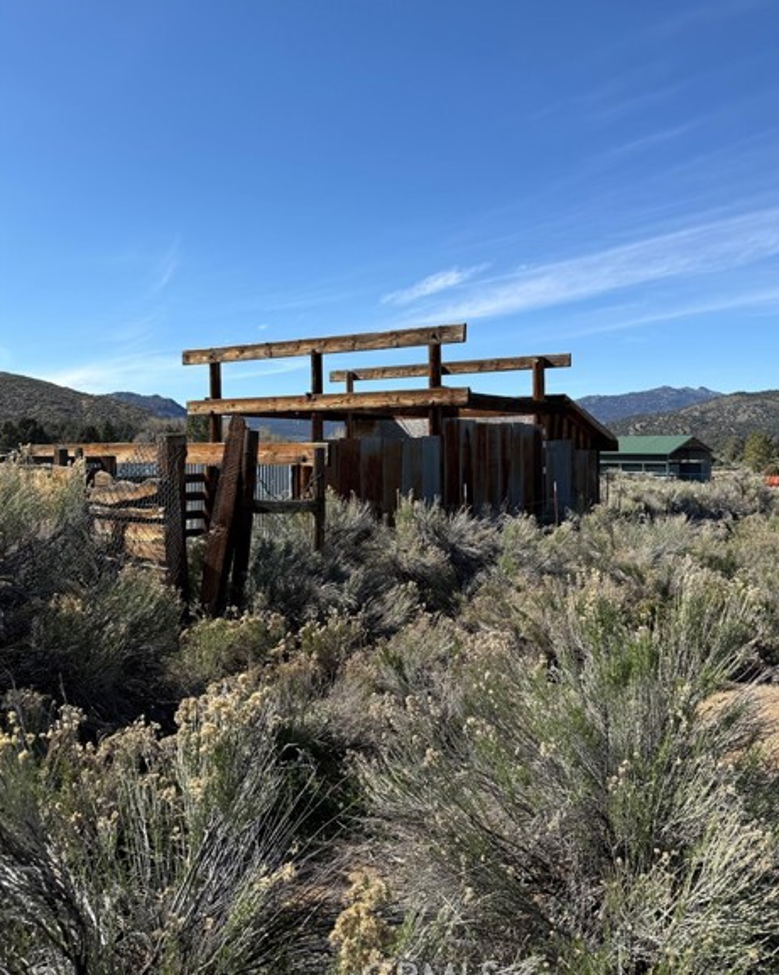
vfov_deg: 66.0
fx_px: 750
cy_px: 461
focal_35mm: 26
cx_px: 399
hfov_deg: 54.9
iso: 80
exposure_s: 1/4167
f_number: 1.78
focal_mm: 6.76
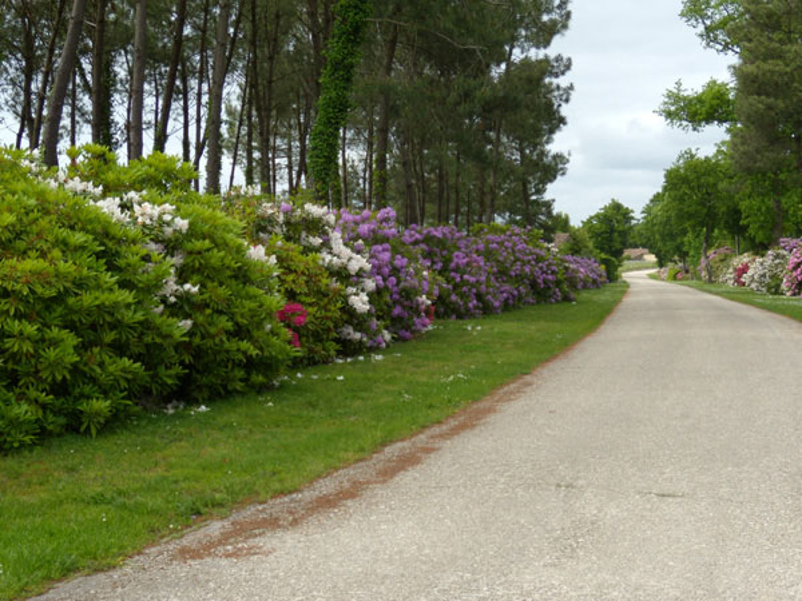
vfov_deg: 29.1
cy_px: 300
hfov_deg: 38.2
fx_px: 1158
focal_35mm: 50
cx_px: 401
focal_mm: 8.8
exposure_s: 1/320
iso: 80
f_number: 3.8
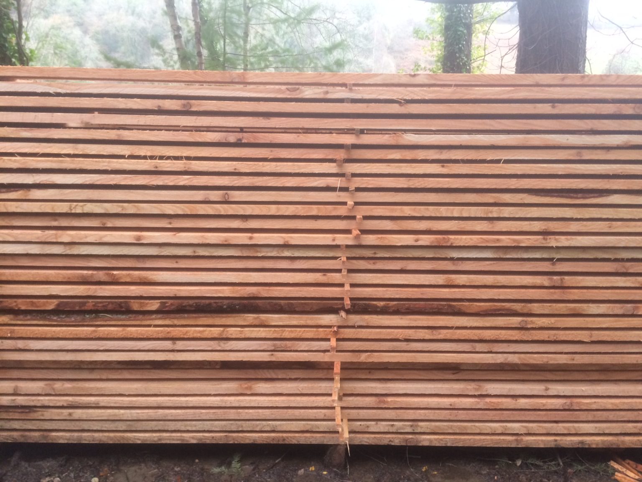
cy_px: 241
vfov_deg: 48.2
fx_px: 538
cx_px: 321
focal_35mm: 29
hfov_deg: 61.7
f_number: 2.2
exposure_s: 1/33
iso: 125
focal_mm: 4.15
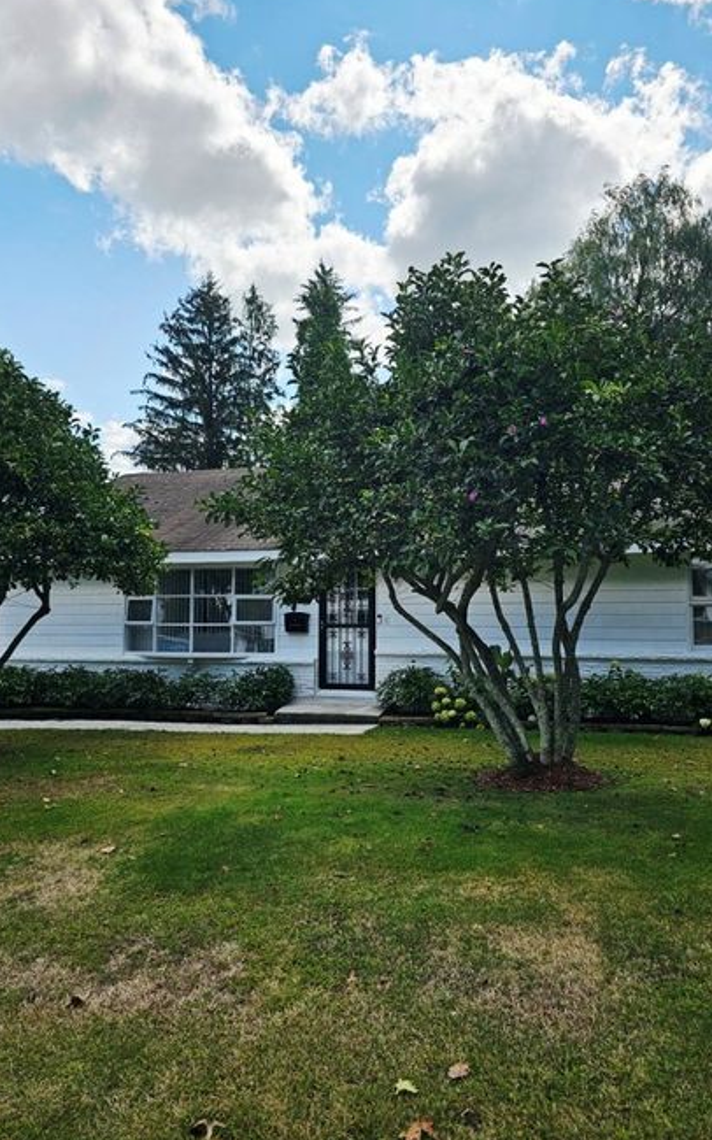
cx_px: 367
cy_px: 562
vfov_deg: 72.6
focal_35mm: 25
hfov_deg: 49.3
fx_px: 777
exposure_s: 1/833
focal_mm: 6.3
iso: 10
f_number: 1.7
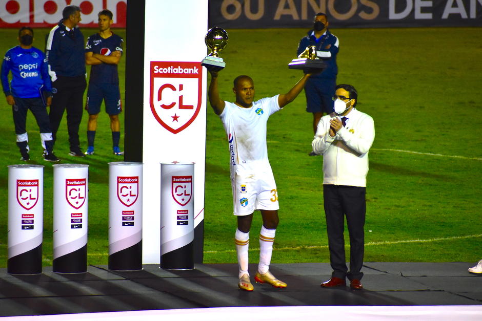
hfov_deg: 4.6
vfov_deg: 3.1
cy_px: 160
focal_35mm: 450
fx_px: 6026
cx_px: 241
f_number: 6.3
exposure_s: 1/640
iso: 3200
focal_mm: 300
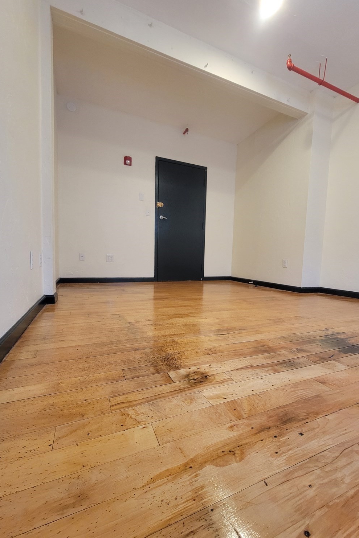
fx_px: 209
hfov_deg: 81.2
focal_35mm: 14
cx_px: 185
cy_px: 277
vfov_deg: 104.2
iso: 320
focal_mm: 2.2
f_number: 2.2
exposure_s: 1/40
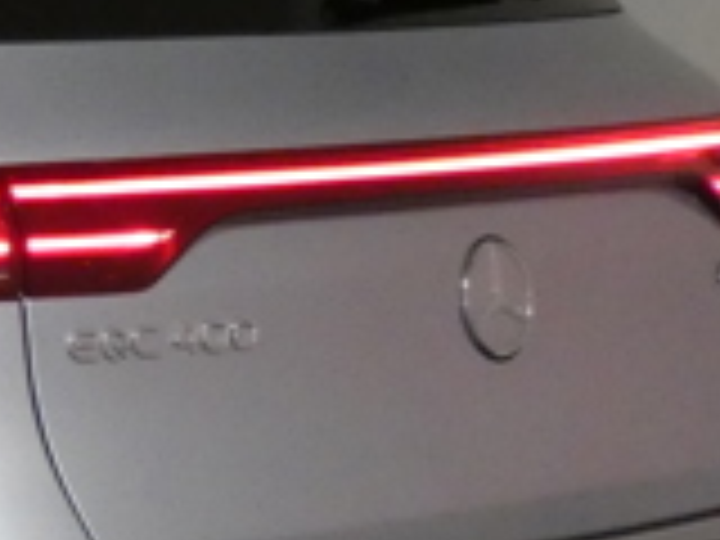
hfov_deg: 8.1
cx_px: -900
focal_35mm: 230
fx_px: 4784
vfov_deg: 6.4
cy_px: 585
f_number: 3.8
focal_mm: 8.2
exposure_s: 1/80
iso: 1000
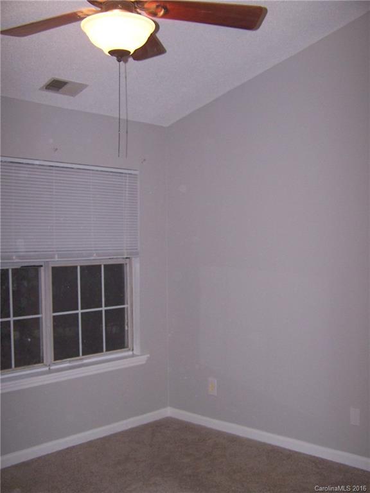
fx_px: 570
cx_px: 185
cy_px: 246
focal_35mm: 40
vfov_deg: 46.8
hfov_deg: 36.0
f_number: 2.8
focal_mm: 6.7
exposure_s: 1/60
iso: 140
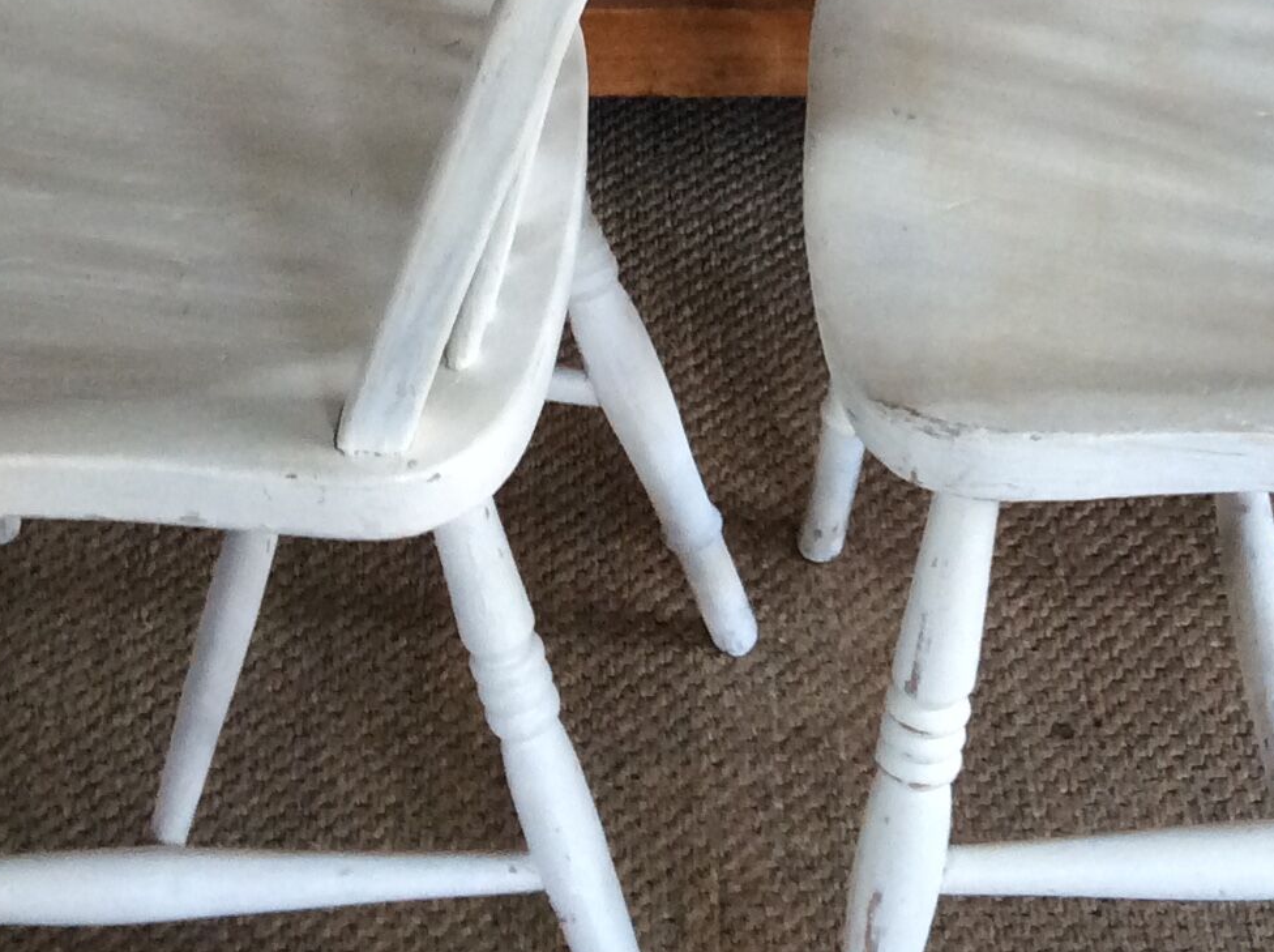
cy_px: 34
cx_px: 740
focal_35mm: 85
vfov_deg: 17.0
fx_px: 3124
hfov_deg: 23.0
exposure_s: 1/25
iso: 80
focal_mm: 3.3
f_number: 2.4
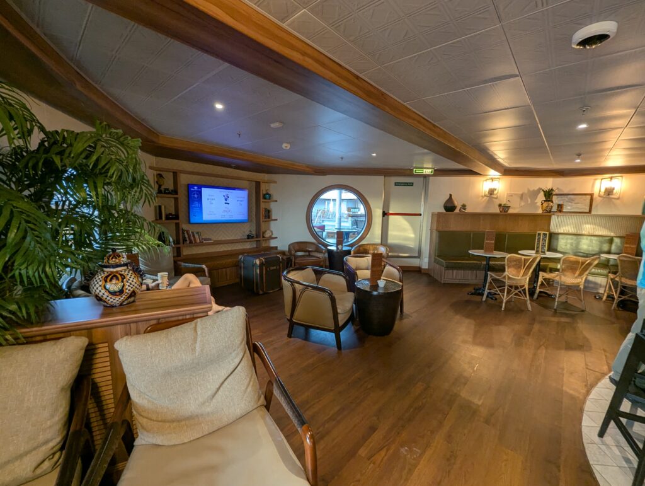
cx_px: 322
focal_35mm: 13
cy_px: 243
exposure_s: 1/40
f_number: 2.2
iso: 162
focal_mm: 1.95
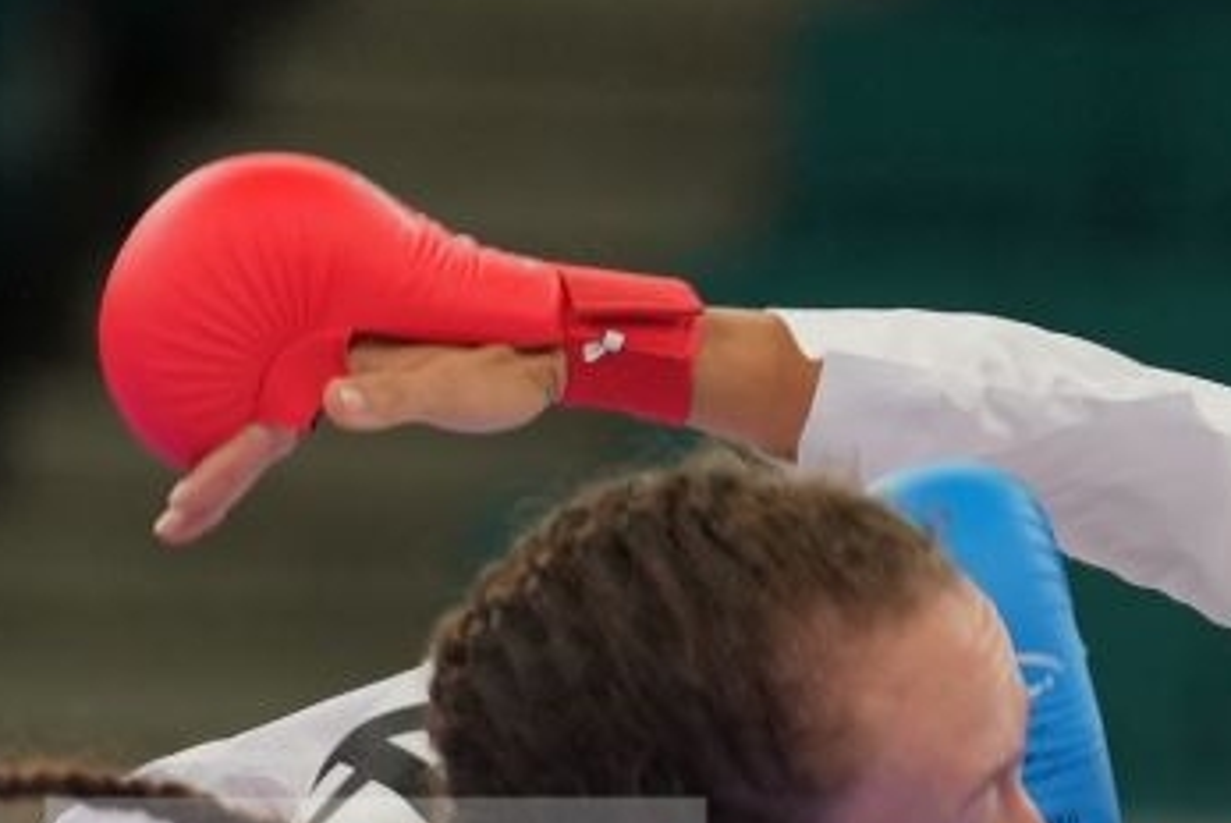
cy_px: 1121
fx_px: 35454
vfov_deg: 1.3
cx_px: 1579
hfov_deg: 2.0
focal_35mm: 1036
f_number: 2.8
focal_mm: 200
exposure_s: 1/1000
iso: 500
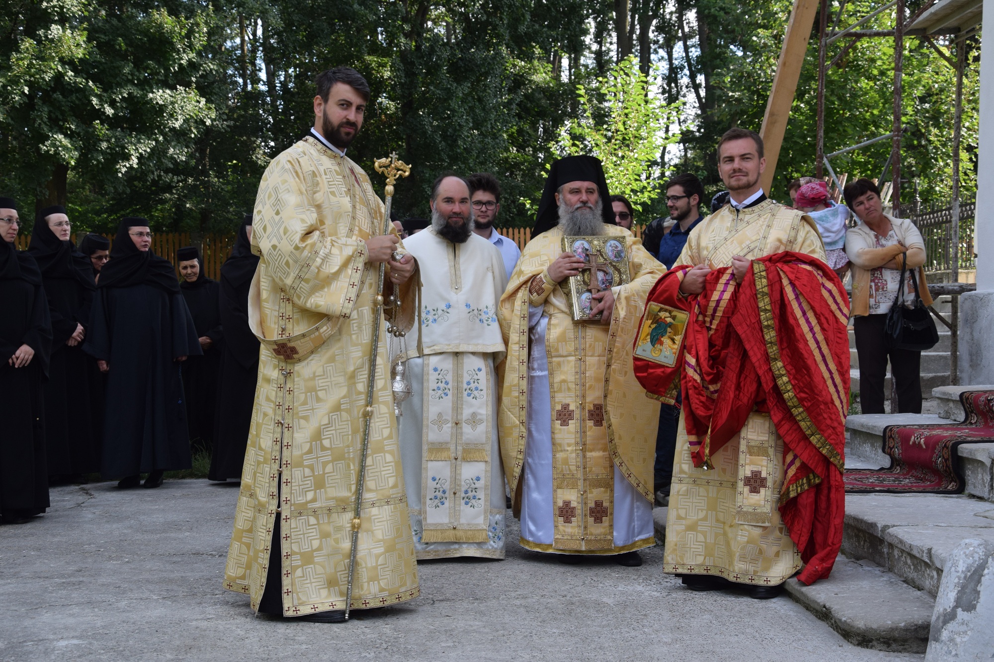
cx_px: 497
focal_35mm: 57
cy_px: 331
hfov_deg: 35.1
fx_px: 1574
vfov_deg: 23.8
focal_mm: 38
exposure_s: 1/200
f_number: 7.1
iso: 400
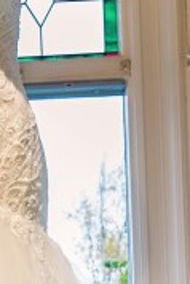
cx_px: -43
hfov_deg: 7.1
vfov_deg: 9.8
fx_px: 1517
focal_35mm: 192
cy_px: 603
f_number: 4.5
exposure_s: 1/80
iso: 400
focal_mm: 31
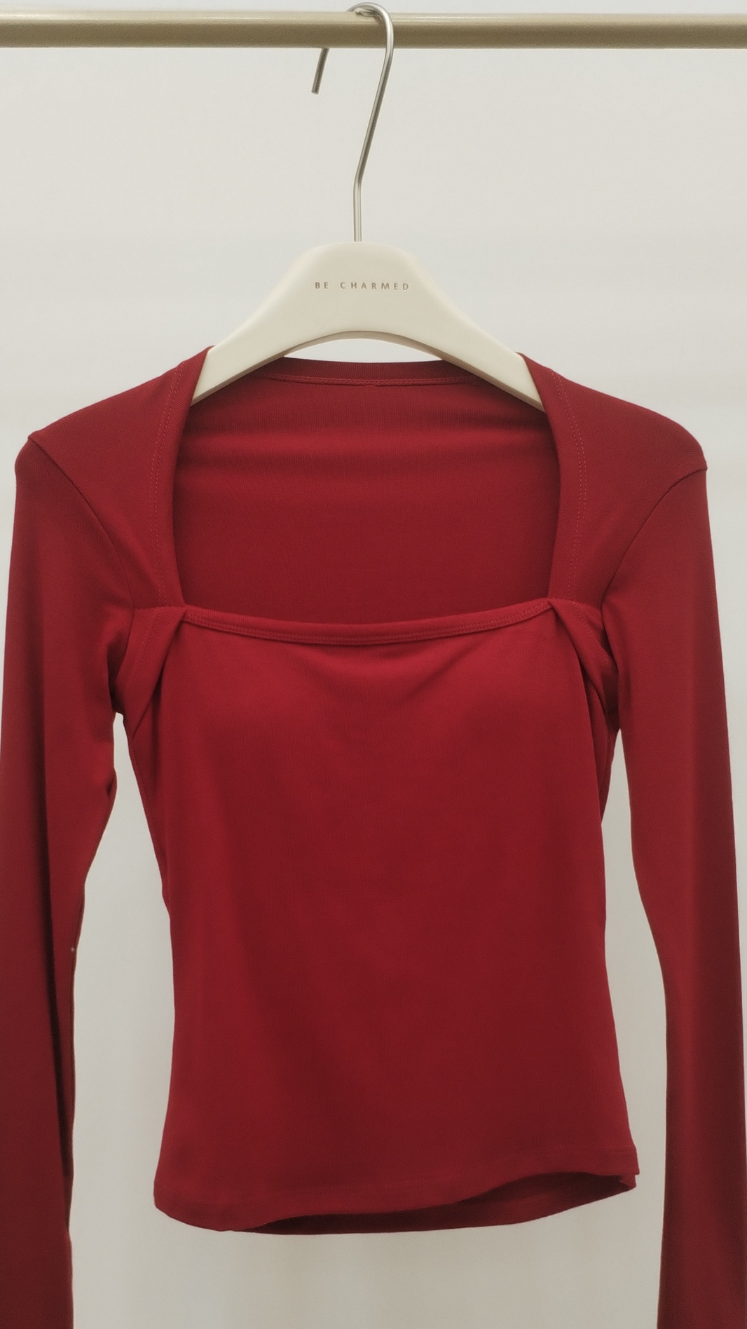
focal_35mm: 40
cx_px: 359
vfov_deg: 50.0
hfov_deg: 29.7
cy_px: 820
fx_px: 1409
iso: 297
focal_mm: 4.75
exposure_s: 1/120
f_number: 1.8
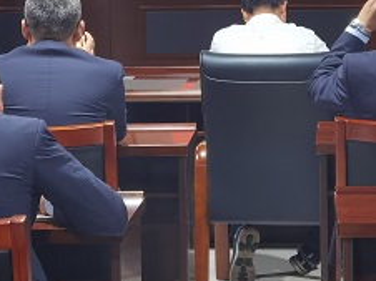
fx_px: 1465
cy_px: 6
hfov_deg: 14.6
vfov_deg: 10.9
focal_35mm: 135
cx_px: 243
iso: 320
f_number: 1.9
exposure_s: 1/60
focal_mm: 6.71
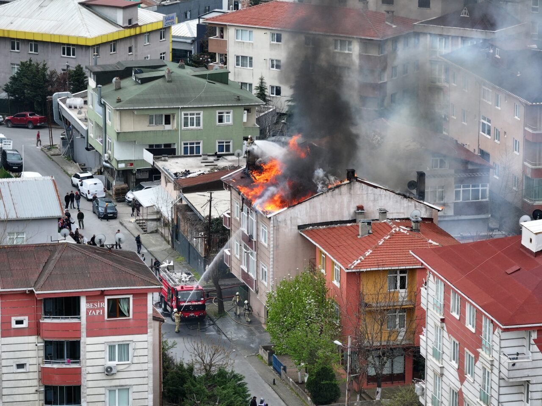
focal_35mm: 166
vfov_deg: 8.9
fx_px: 2599
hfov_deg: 11.9
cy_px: 203
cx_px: 271
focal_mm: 30.71
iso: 100
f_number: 3.4
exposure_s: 1/400
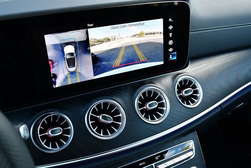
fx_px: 251
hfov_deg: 53.1
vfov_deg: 36.9
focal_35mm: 36
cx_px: 126
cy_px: 84
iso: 720
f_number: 3.5
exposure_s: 1/250
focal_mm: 18
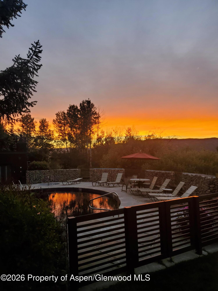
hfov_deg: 53.1
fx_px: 218
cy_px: 146
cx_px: 109
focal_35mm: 26
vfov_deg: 67.3
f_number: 1.5
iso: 50
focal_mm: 4.3
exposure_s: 1/60
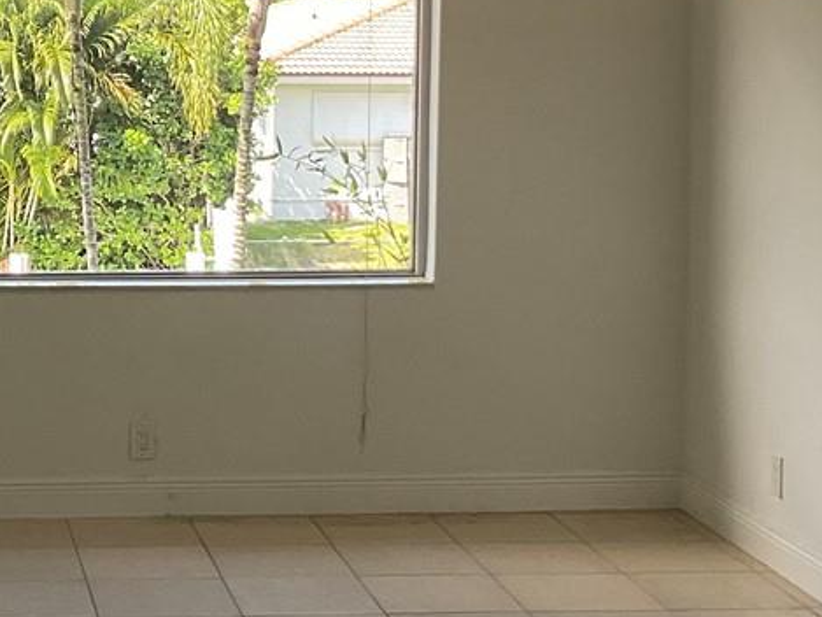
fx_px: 2351
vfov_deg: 14.9
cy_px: 188
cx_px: 126
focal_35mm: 99
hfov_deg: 19.6
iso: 40
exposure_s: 1/122
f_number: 1.8
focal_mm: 3
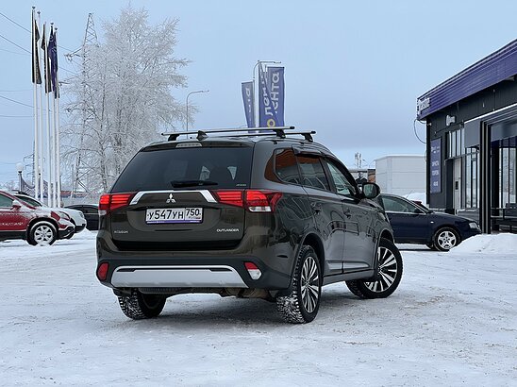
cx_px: 258
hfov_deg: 25.4
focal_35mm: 77
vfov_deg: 19.1
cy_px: 194
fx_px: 1149
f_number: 2.8
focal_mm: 9
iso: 50
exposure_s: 1/121
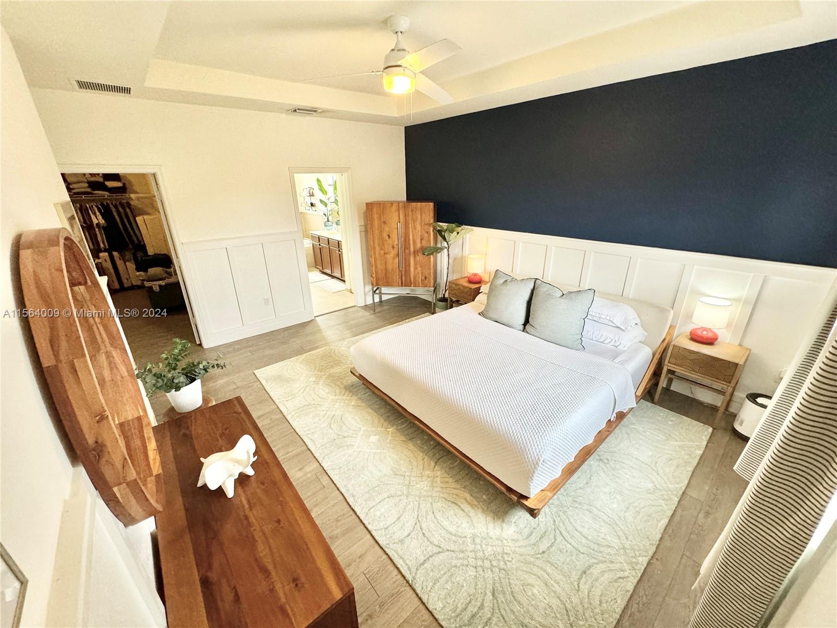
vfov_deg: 85.7
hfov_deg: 102.1
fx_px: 339
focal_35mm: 14
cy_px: 314
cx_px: 418
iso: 250
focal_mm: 2.22
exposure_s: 1/120
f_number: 2.2
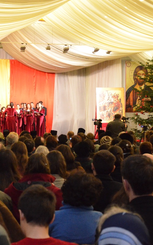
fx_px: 587
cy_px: 122
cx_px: 16
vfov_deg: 23.6
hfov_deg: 14.7
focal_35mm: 88
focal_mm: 38
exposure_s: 1/80
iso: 4000
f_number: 4.5
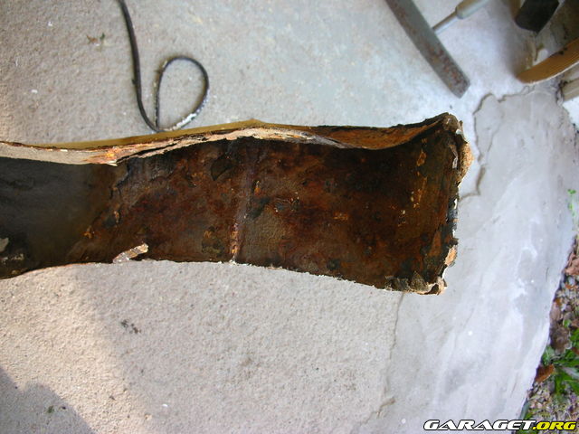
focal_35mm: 35
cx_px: 290
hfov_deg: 52.6
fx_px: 585
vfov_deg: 40.7
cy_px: 217
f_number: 3
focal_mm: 5.8
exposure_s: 1/60.3
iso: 50
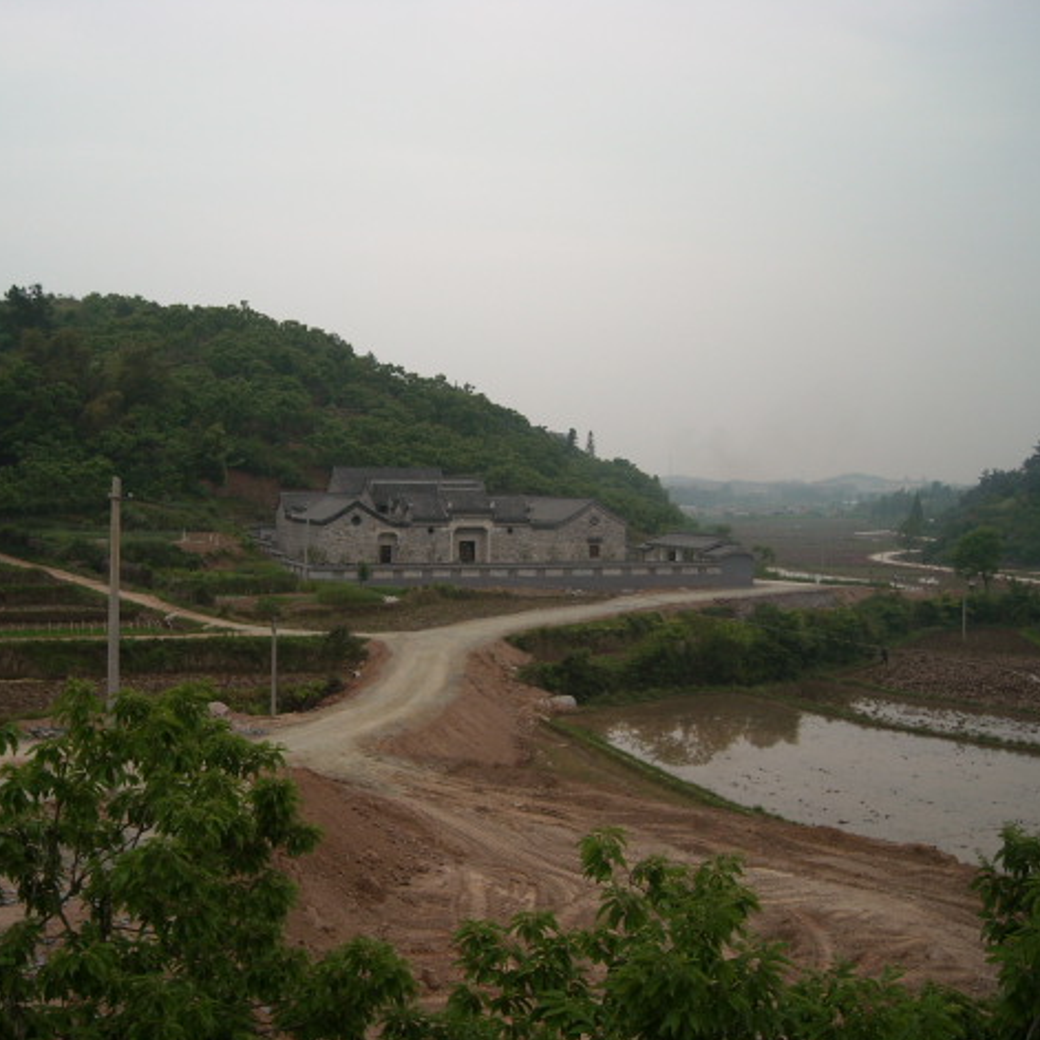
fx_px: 1428
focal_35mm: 42
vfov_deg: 40.0
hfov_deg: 40.0
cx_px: 484
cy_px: 519
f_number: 2.8
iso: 64
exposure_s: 1/61
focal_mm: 5.7
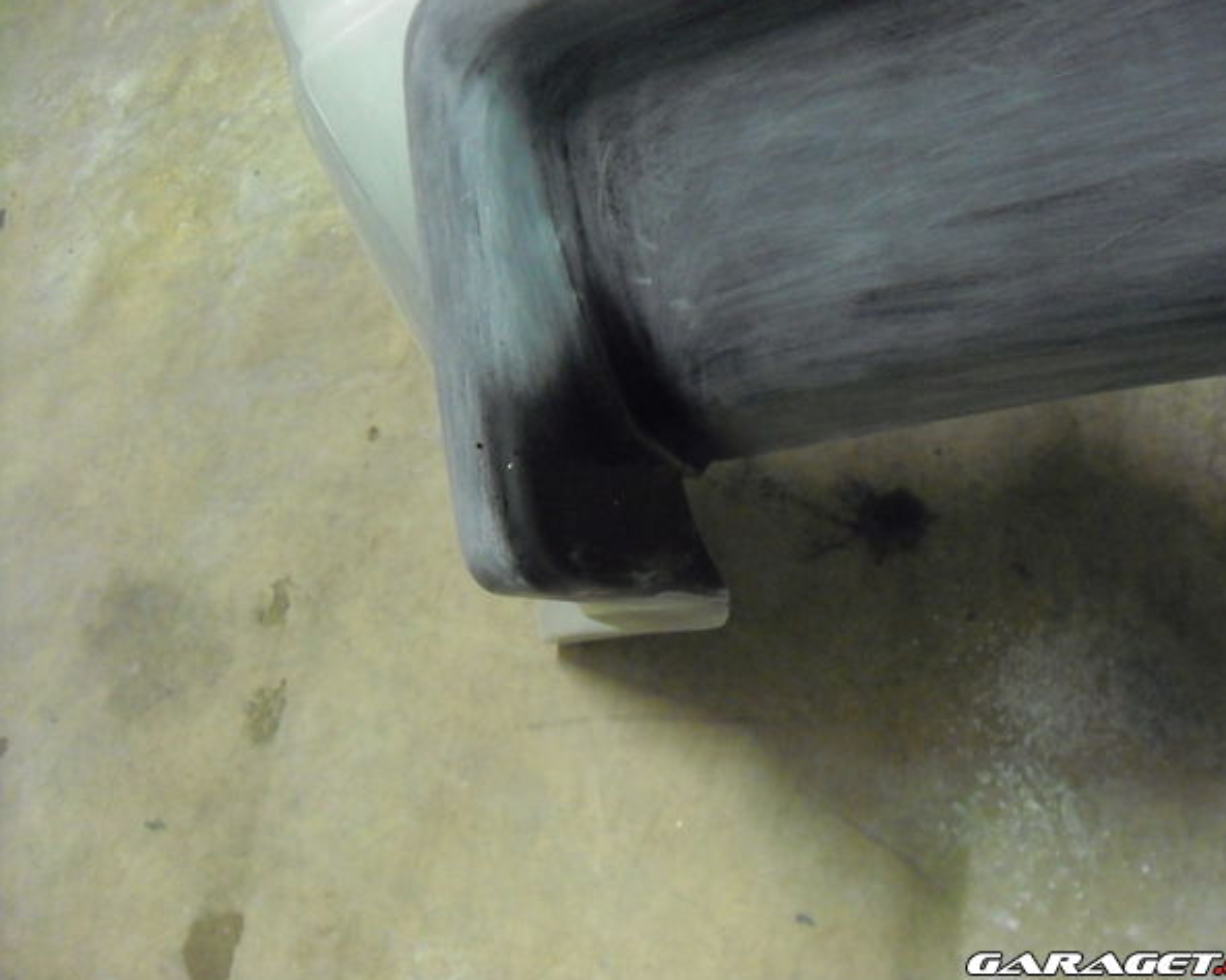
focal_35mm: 39
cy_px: 488
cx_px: 660
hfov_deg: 46.8
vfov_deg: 38.2
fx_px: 1415
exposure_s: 1/13
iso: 800
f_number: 2.7
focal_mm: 6.2
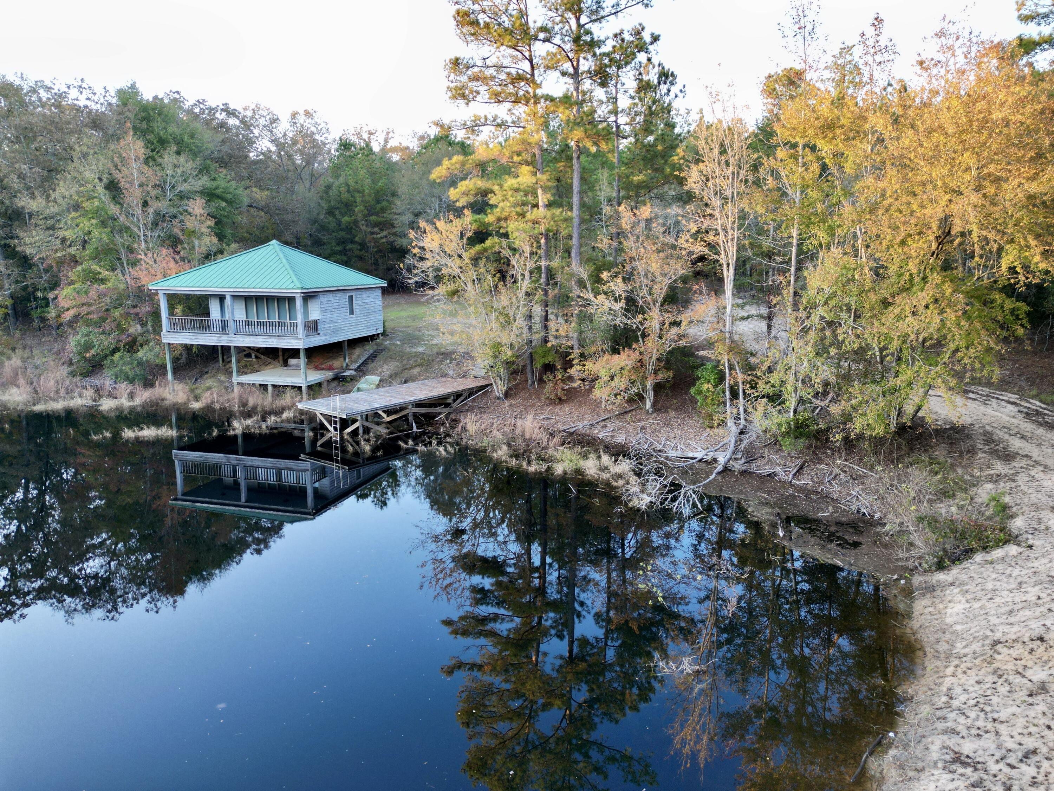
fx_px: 731
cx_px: 527
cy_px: 396
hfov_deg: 71.6
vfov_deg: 56.8
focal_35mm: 24
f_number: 1.7
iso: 110
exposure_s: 1/100
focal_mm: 6.72
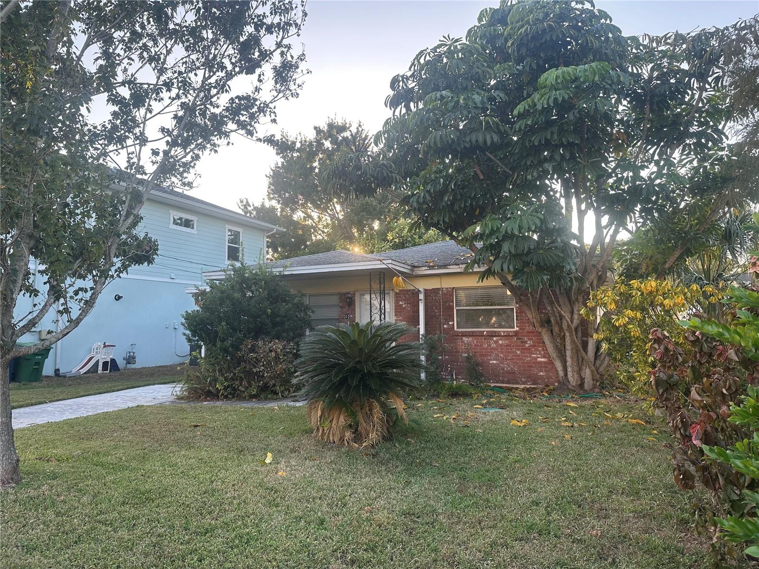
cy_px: 284
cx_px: 380
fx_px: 526
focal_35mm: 24
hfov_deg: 71.6
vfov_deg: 56.8
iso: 80
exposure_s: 1/412
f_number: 1.78
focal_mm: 6.86
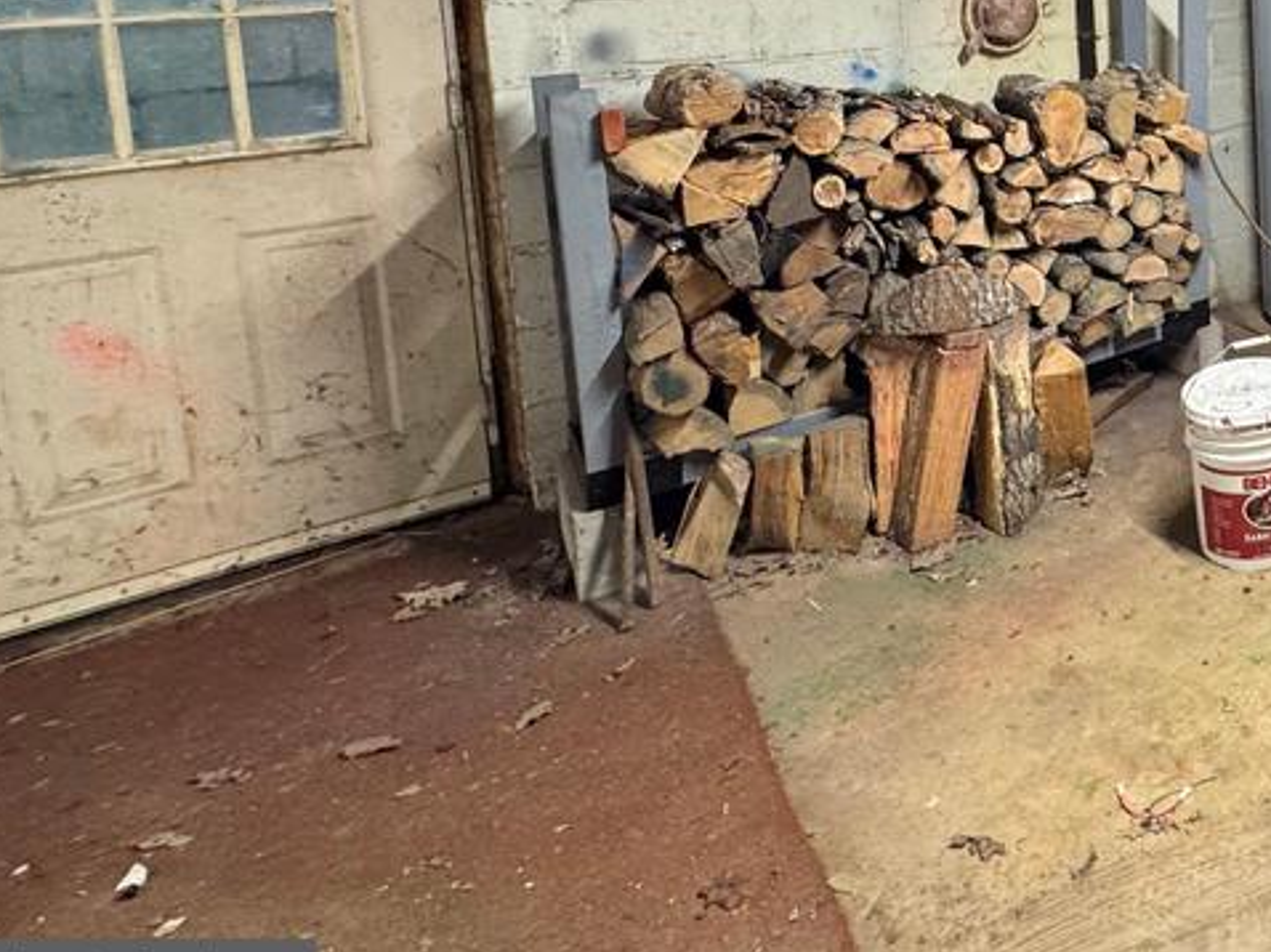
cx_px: 1345
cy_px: 27
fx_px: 1101
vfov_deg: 41.4
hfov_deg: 46.8
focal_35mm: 30
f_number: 2.2
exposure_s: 1/60
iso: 320
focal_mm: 2.22
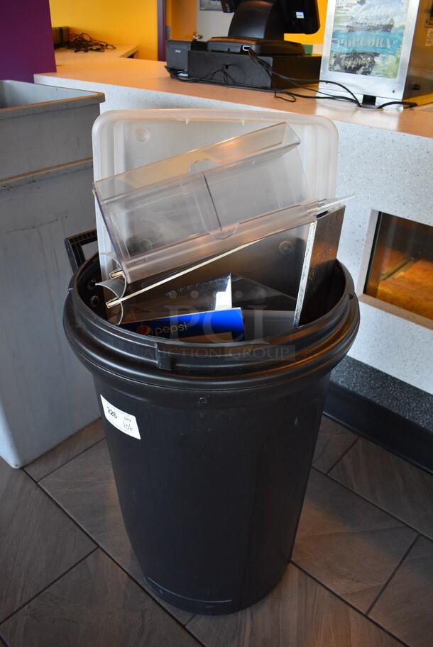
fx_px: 486
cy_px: 324
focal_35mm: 27
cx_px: 216
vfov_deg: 67.3
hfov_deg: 48.0
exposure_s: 1/125
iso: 900
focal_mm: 18
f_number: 3.5
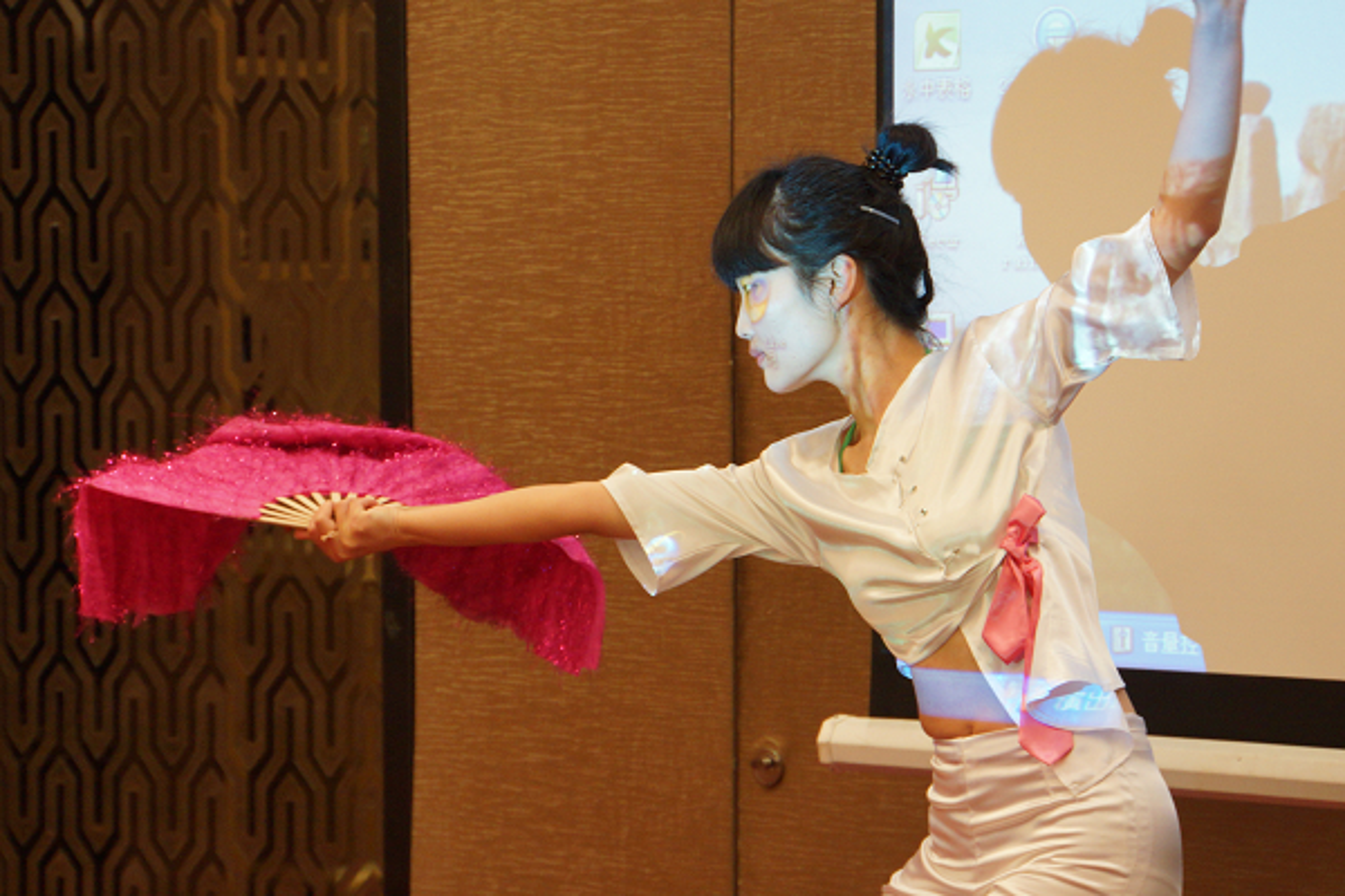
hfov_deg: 14.9
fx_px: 5155
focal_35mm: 138
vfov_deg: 9.9
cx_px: 672
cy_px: 448
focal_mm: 92
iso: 1600
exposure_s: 1/50
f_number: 6.3
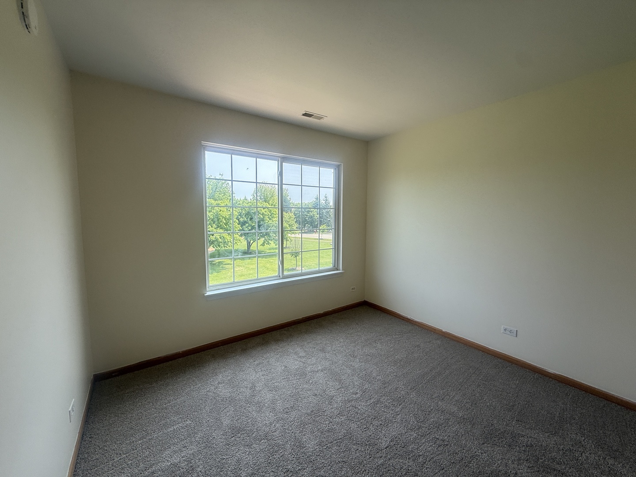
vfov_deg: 85.7
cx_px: 318
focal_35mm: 14
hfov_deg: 102.1
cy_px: 238
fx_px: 257
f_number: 2.2
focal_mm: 2.22
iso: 50
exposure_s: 1/308
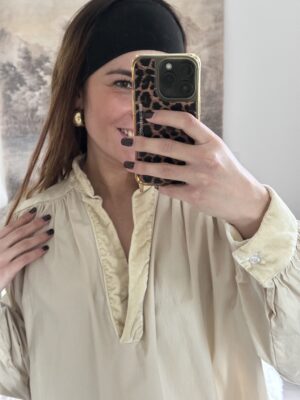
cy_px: 200
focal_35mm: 48
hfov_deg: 30.3
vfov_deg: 39.7
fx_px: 555
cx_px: 150
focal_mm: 6.86
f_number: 1.78
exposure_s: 1/40
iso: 320
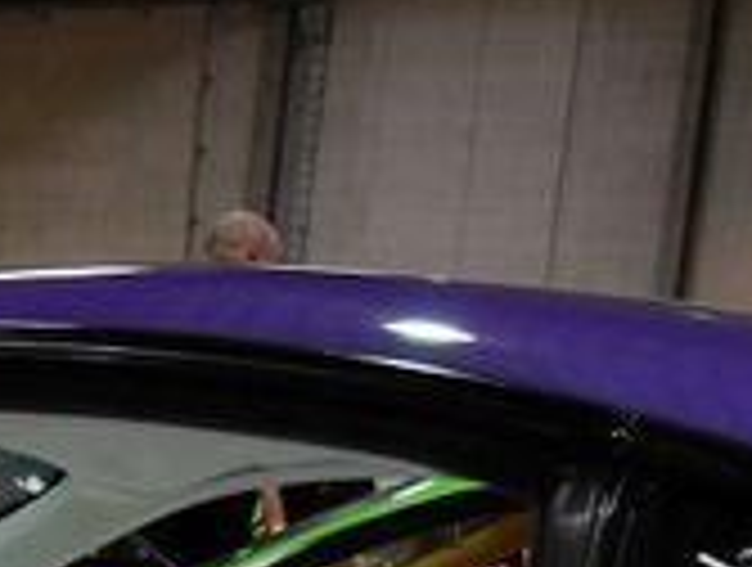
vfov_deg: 12.5
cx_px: -504
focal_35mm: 107
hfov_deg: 16.1
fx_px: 2329
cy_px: 1053
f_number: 2.8
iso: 160
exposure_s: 1/45
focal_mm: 6
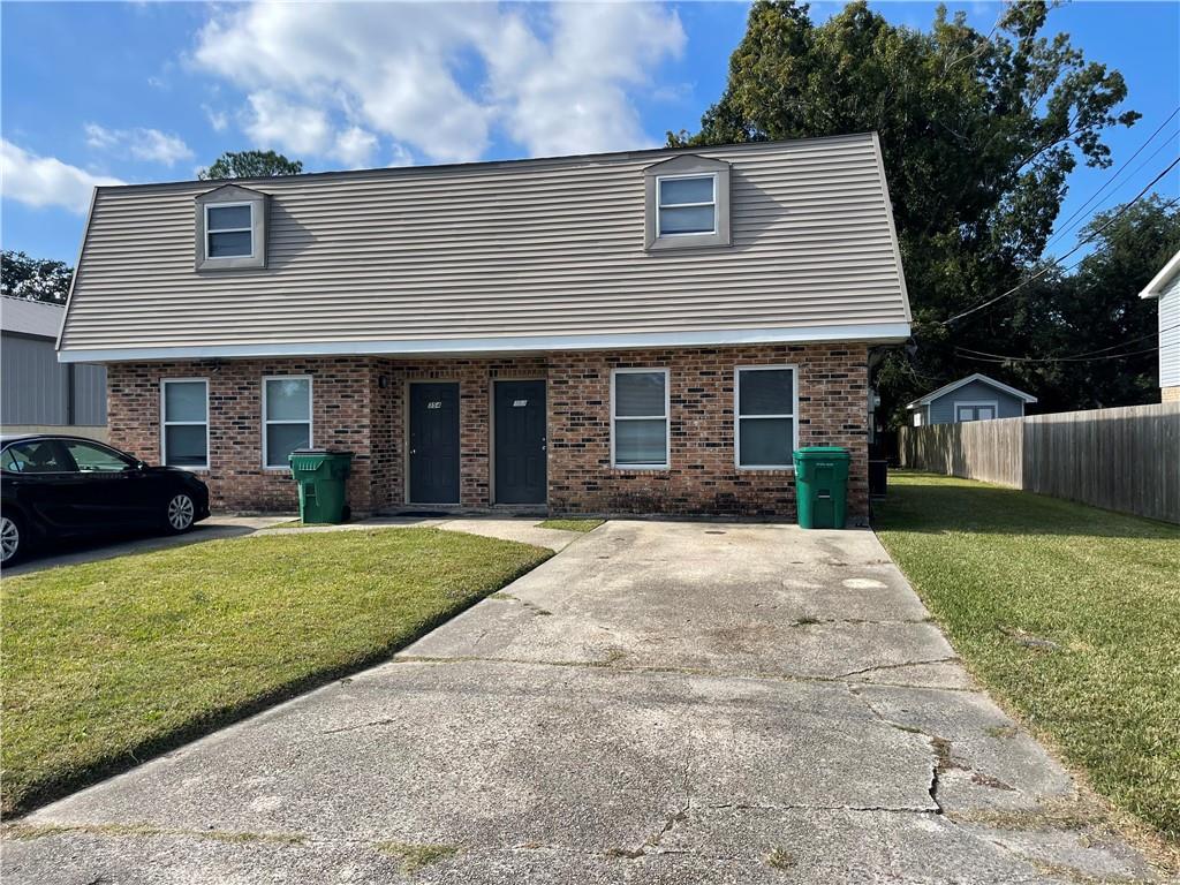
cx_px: 590
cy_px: 442
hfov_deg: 69.4
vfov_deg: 54.9
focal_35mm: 25
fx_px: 852
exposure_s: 1/2660
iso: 32
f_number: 1.6
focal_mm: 5.1
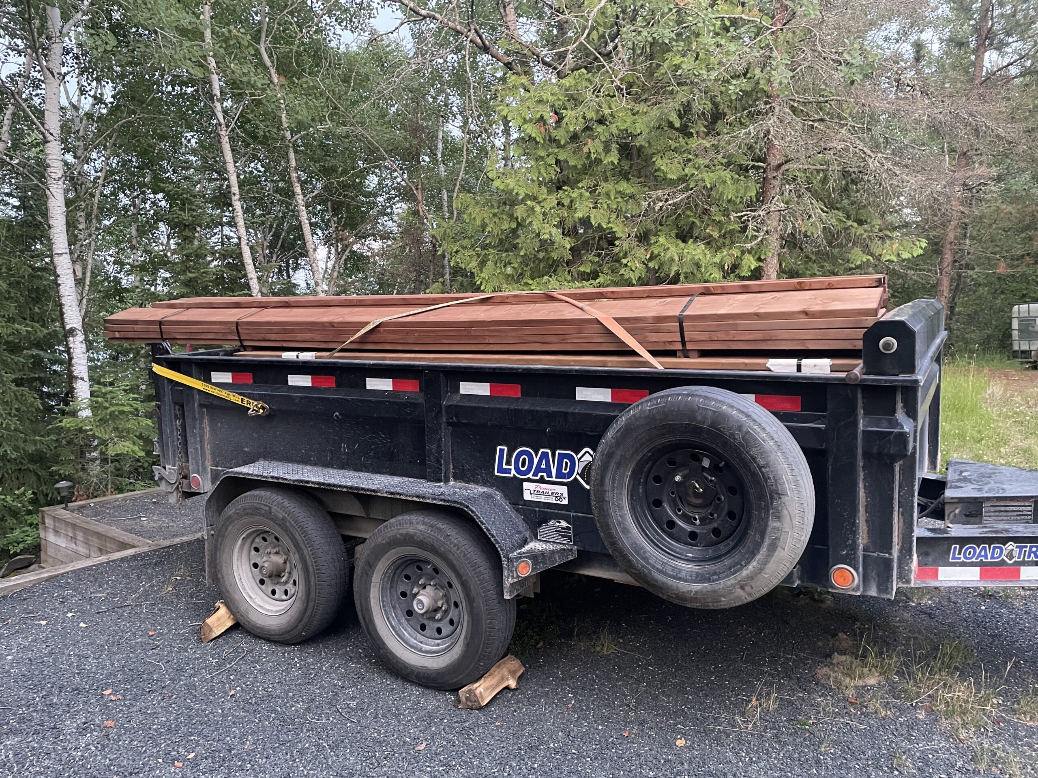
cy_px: 389
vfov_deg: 53.1
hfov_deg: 67.3
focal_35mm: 26
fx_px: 780
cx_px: 519
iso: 500
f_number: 1.6
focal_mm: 4.2
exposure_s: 1/42
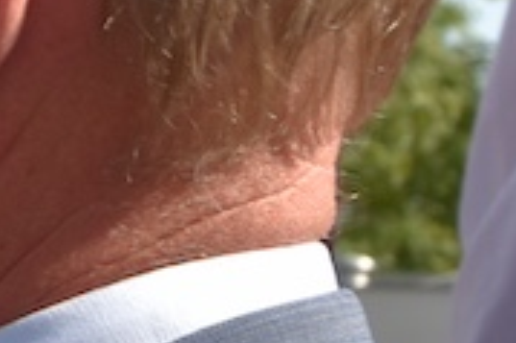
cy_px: 143
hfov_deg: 4.9
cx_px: -744
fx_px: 5843
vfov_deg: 3.4
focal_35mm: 408
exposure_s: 1/320
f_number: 9
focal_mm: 38
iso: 200
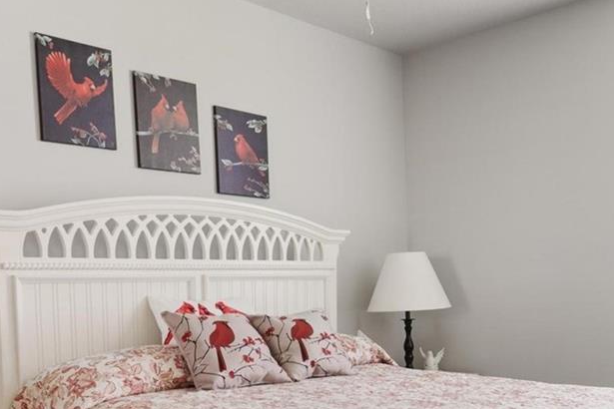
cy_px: 338
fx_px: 665
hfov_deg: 48.7
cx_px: 409
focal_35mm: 39
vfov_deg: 33.1
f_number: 9
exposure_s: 3
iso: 250
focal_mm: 10
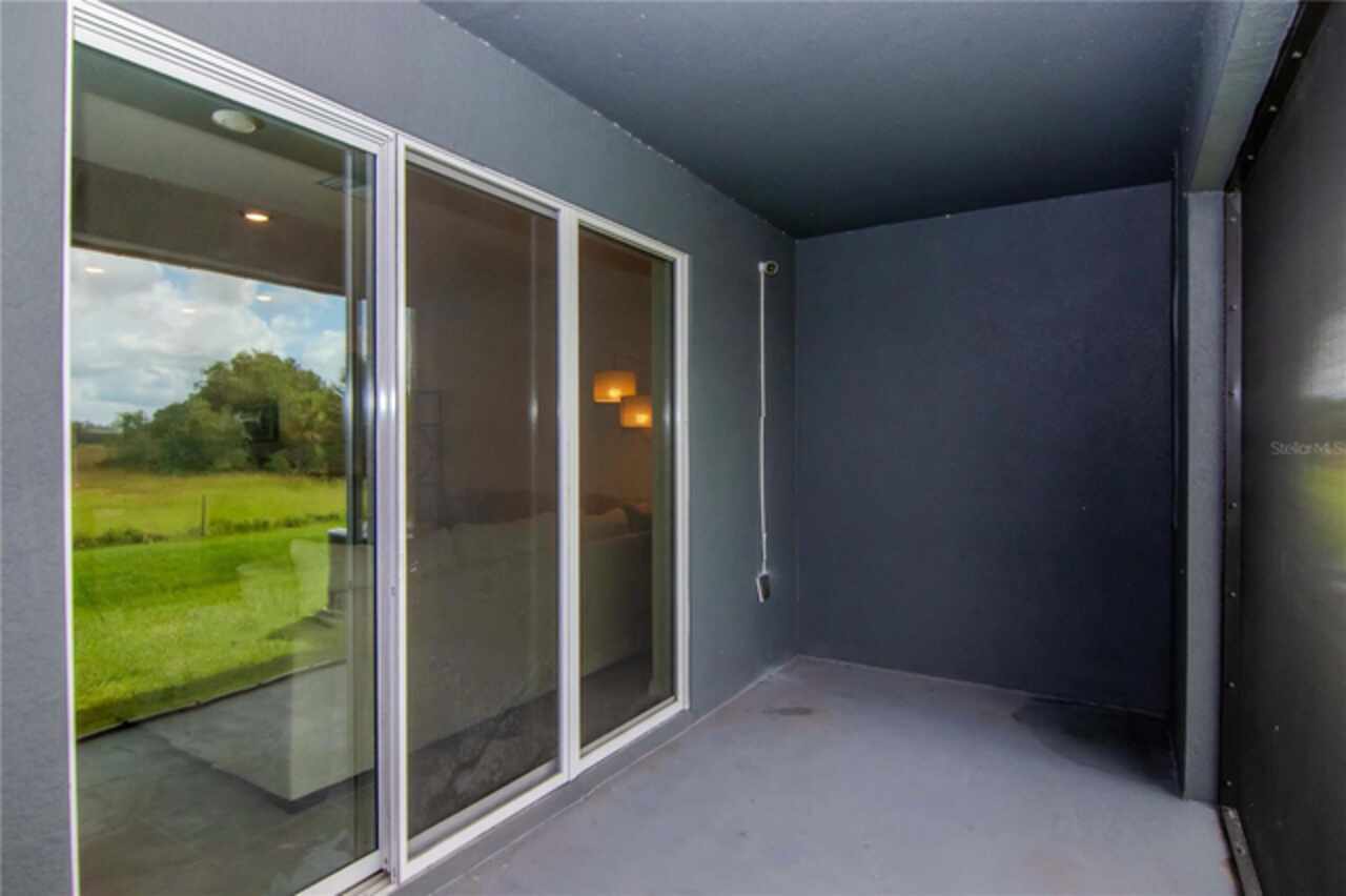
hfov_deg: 90.0
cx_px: 673
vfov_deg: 67.3
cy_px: 448
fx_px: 673
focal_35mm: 18
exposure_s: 1/200
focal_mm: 12
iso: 1000
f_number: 9
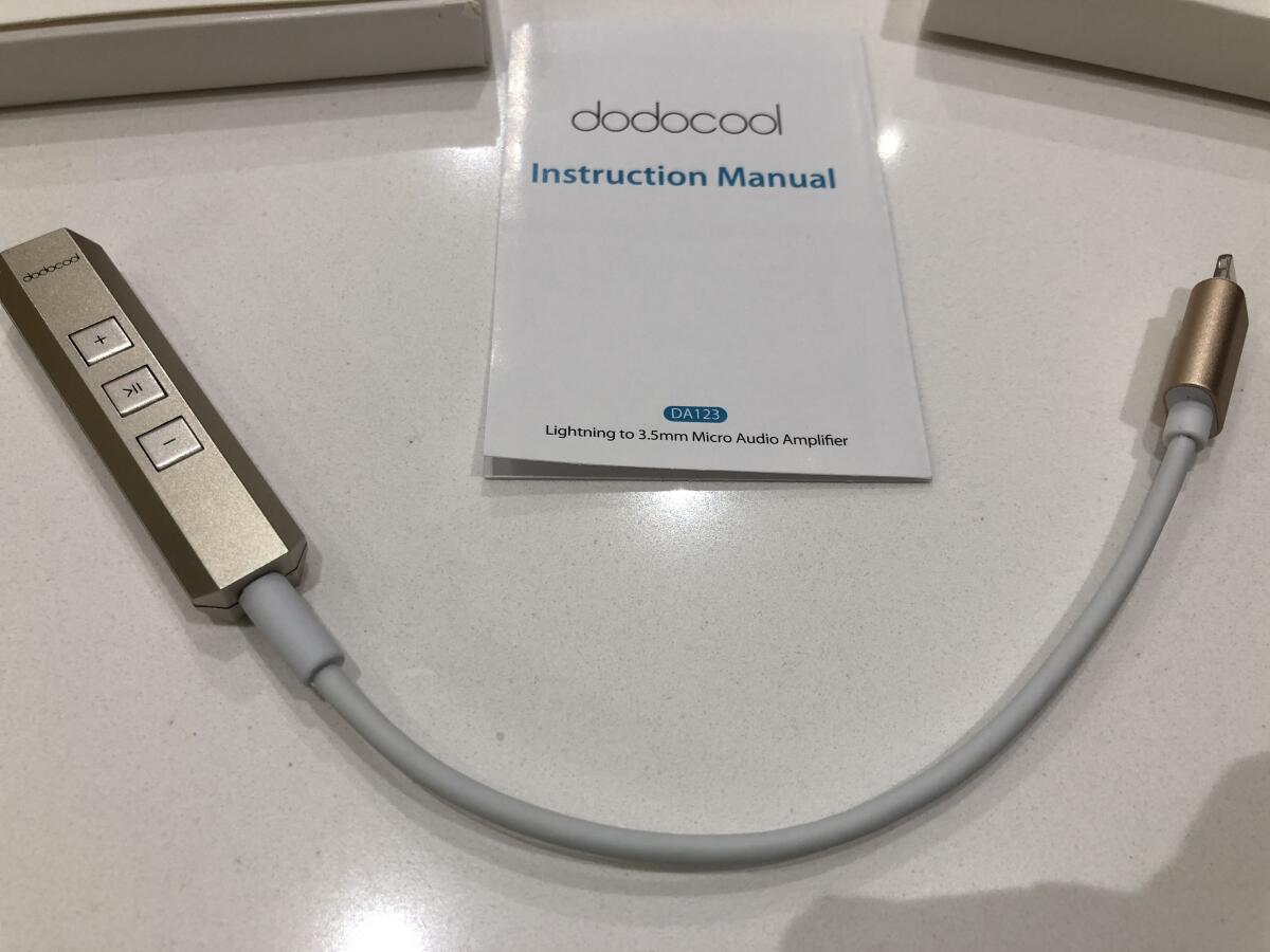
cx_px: 635
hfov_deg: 63.4
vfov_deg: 49.7
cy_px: 476
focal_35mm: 28
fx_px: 1027
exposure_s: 1/33
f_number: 1.8
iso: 25
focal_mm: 4
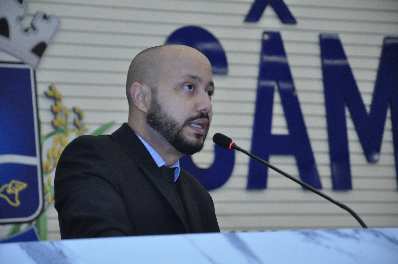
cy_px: 132
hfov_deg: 13.1
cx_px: 199
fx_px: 1739
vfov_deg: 8.7
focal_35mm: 158
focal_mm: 105
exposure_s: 1/160
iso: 3200
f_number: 5.6
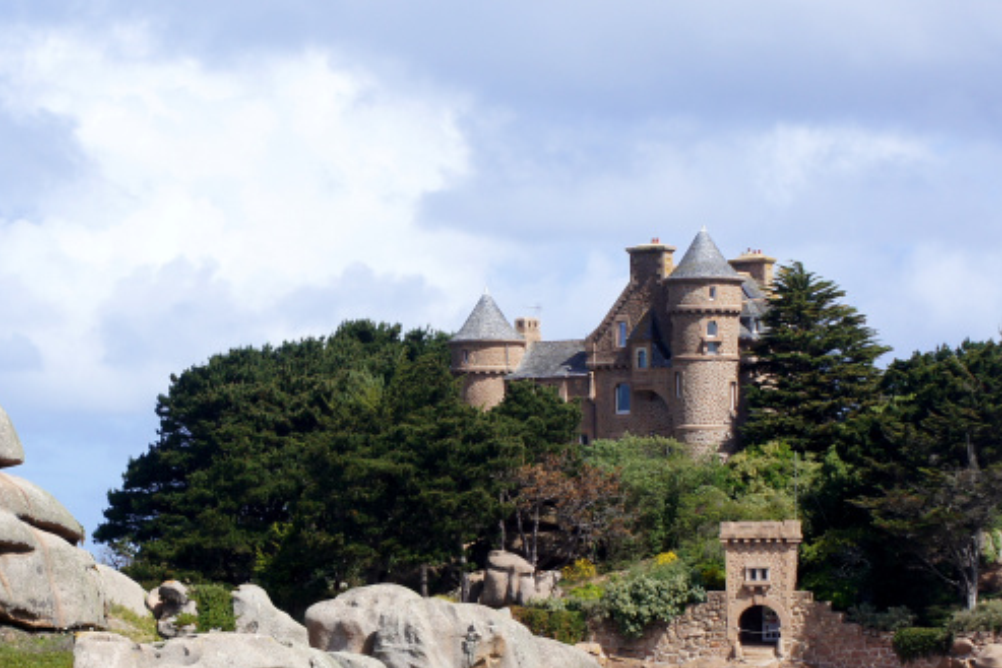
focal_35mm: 114
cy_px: 458
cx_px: 476
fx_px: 3165
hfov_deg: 18.0
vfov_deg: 12.0
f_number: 11
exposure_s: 1/160
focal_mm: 55
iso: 100
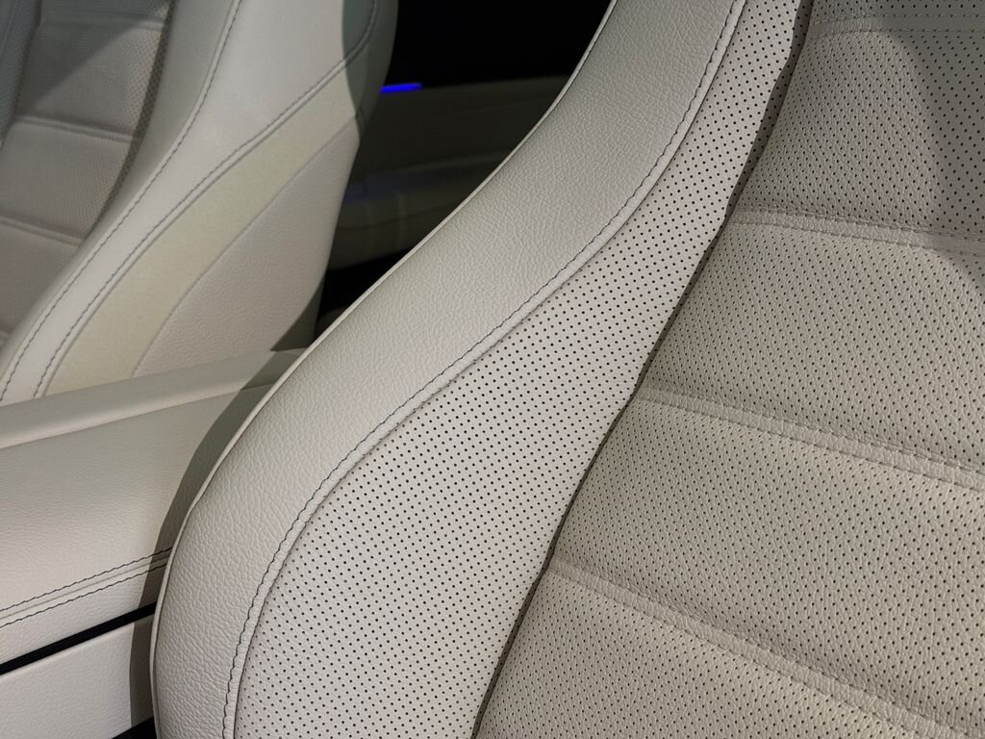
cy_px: 370
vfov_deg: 30.3
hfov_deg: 39.7
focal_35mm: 48
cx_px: 492
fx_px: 1366
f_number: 1.78
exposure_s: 1/50
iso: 64
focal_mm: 6.76
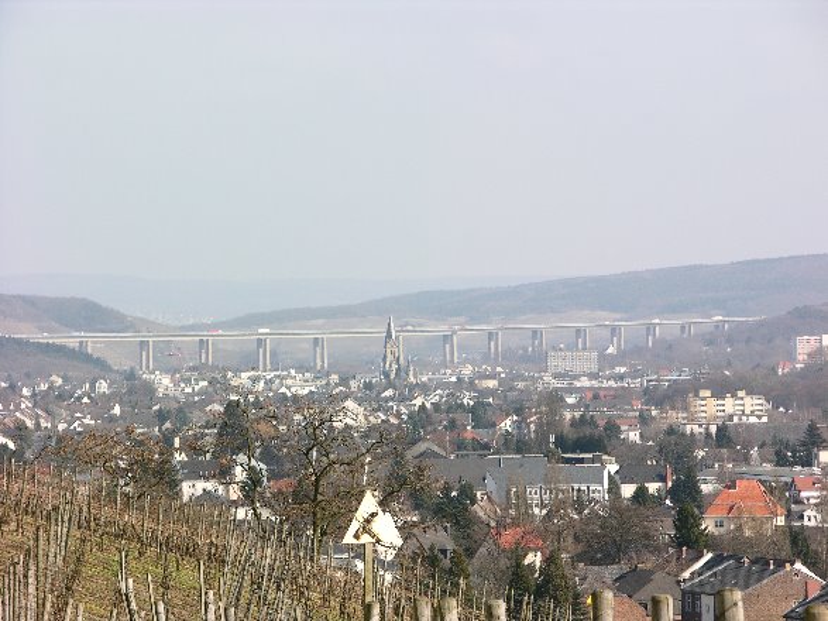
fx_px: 4544
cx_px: 414
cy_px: 310
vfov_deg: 7.8
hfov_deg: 10.4
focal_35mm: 190
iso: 50
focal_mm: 48.5
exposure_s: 1/154
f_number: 6.4
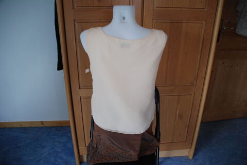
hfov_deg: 61.8
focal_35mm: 30
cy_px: 82
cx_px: 124
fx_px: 206
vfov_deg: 43.8
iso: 320
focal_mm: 20
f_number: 3.5
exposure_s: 1/125
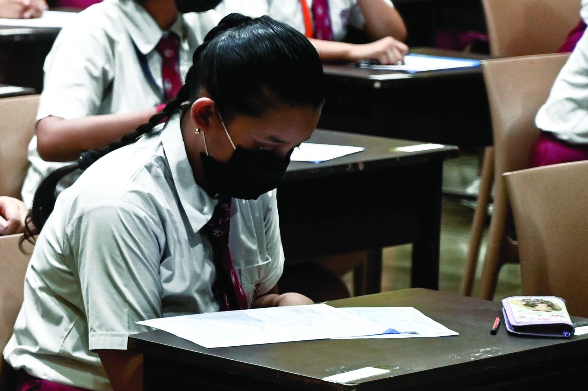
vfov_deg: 6.0
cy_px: 195
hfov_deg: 8.9
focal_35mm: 228
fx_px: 3721
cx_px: -236
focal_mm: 70
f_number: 4
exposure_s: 1/200
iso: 1600
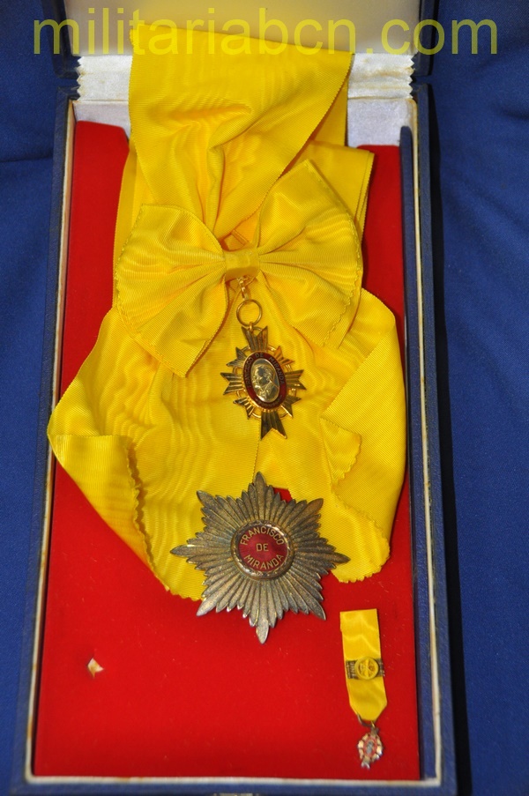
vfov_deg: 24.6
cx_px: 264
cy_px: 398
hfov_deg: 16.5
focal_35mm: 82
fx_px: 1822
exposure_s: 1/60
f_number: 4.8
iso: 800
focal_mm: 55
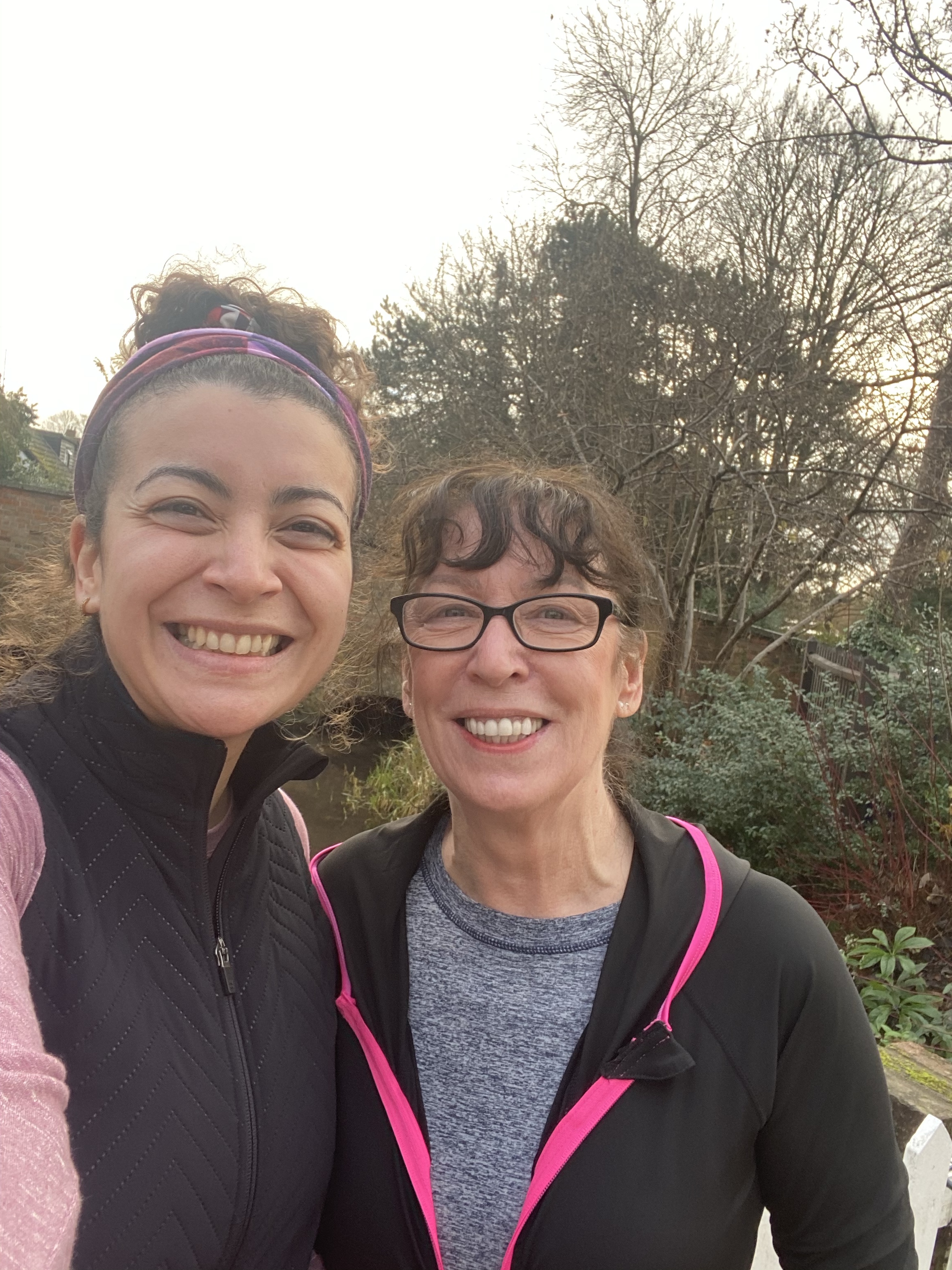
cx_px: 476
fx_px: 1100
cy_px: 635
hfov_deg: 46.8
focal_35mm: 30
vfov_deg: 60.0
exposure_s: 1/122
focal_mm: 2.71
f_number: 2.2
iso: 40
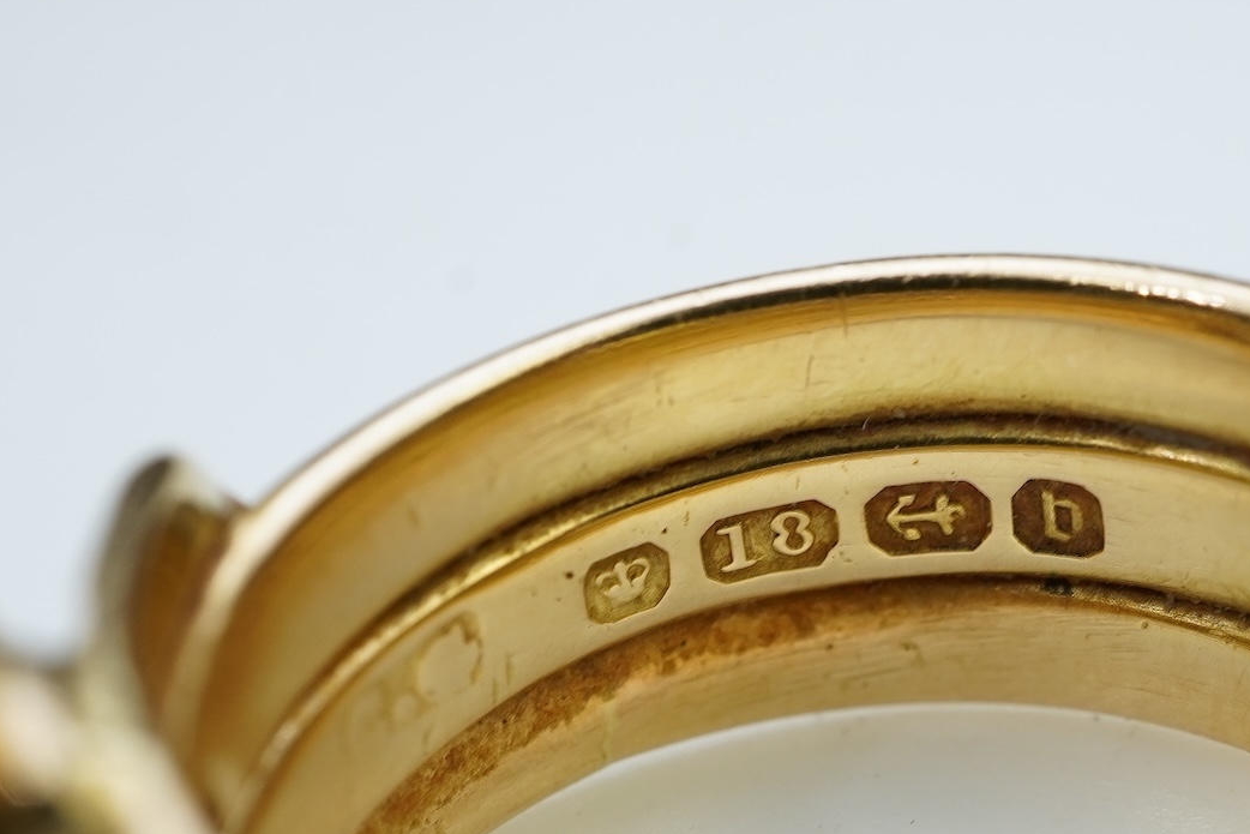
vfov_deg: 16.0
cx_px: 872
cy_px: 559
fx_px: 2952
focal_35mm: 85
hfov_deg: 23.8
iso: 400
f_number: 18
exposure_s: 1/20
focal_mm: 30
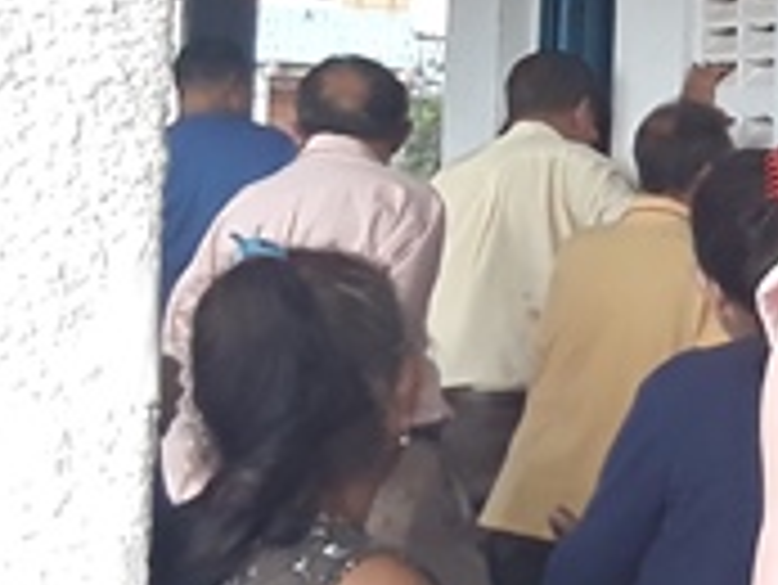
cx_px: 1304
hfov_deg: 18.9
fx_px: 1912
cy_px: 68
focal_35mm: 85
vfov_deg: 17.2
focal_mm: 1.95
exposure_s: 1/155
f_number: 2.2
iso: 40
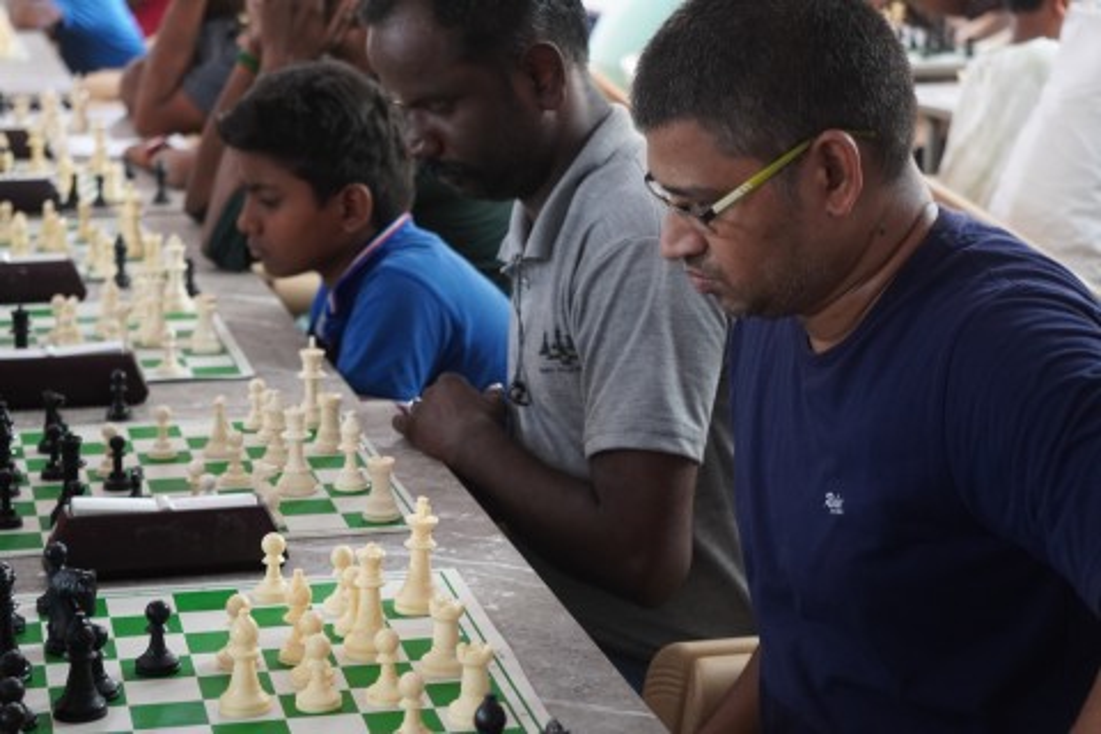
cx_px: 550
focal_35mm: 82
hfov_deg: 24.6
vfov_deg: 16.6
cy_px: 367
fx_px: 2523
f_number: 4.5
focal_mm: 55
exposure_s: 1/15
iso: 1250
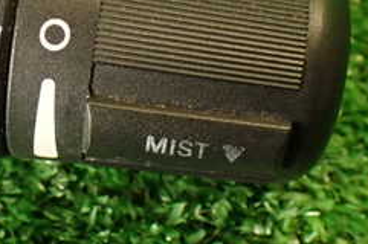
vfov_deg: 16.3
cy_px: 50
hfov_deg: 23.6
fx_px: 847
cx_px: 9
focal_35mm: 83
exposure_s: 1/30
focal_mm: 5.79
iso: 320
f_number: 2.4
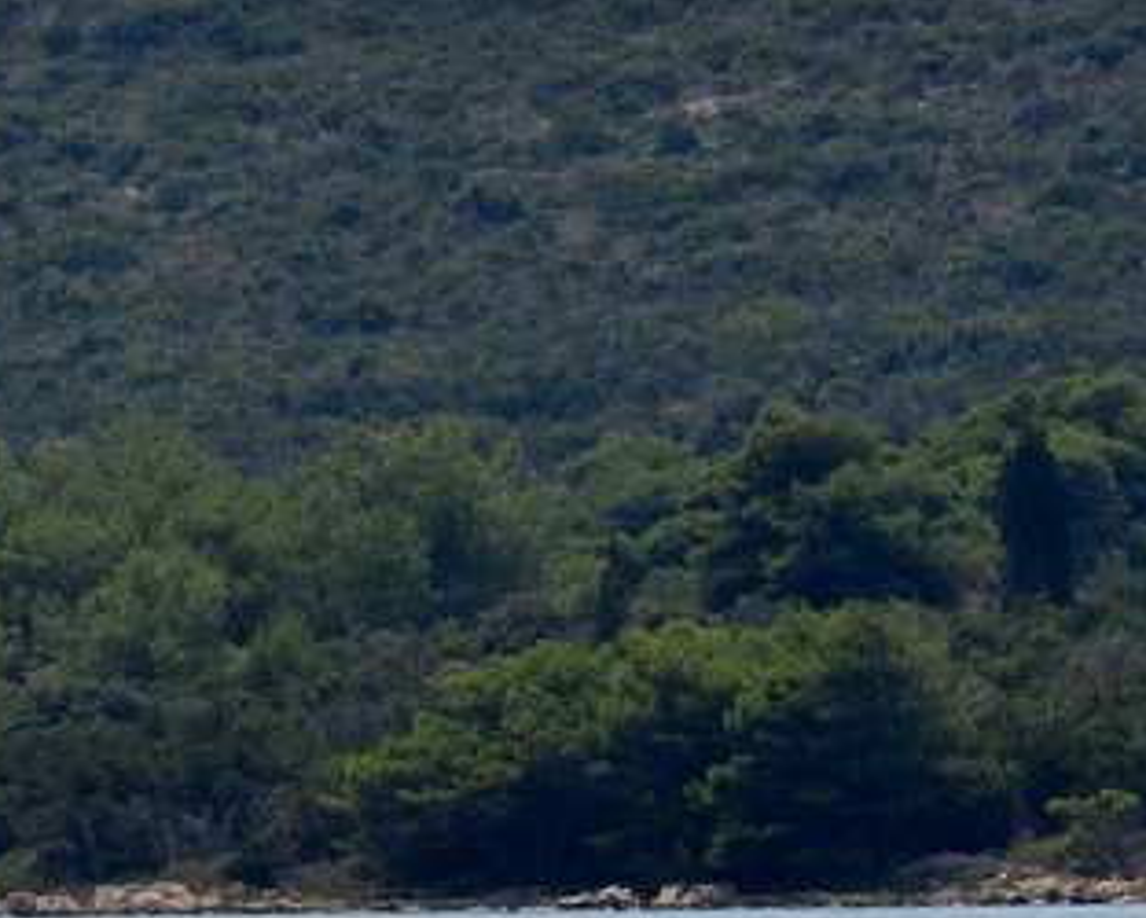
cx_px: -215
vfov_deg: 1.2
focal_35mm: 1347
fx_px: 45715
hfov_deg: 1.4
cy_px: -53
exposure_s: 1/400
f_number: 16
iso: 400
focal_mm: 300
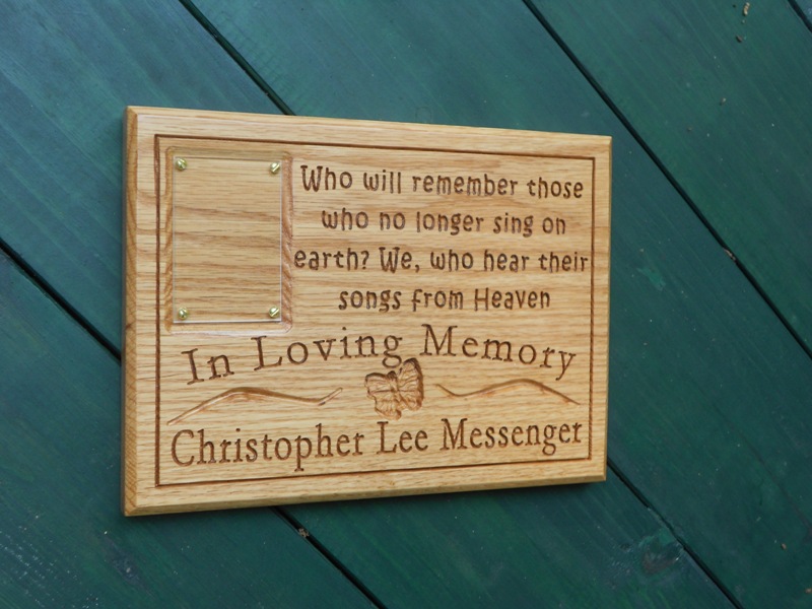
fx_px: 1149
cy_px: 304
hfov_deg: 38.9
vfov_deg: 29.7
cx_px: 406
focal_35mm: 49
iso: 80
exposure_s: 1/50
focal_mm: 8.8
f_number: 4.5
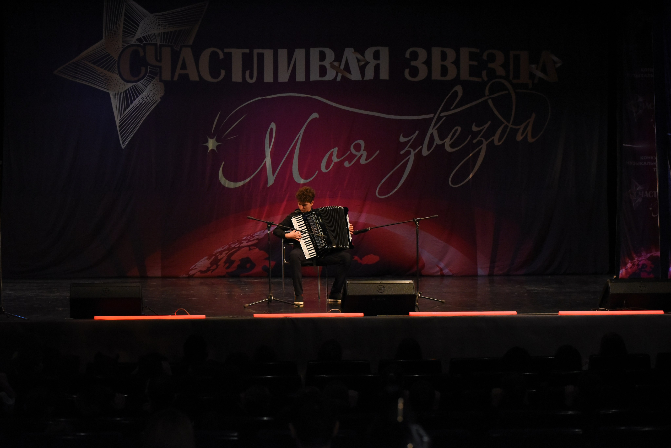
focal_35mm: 70
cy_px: 224
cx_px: 336
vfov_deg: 19.5
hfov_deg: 28.8
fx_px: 1305
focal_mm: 70
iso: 5000
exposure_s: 1/640
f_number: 3.5
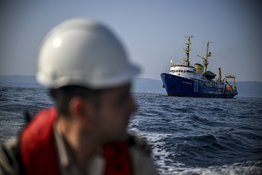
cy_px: 88
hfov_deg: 28.8
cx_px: 131
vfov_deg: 19.5
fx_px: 509
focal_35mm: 70
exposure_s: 1/6400
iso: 200
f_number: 2.8
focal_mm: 70
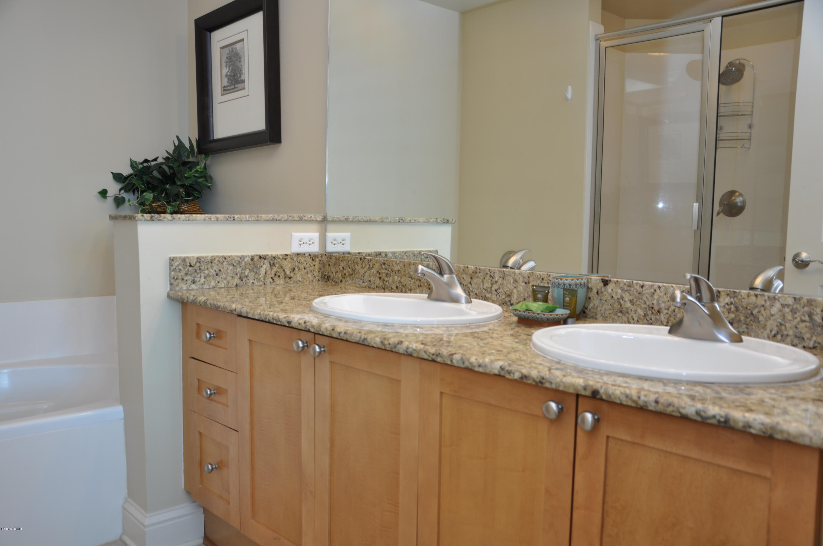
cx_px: 412
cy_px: 273
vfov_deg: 41.6
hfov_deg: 59.6
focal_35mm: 32
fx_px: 719
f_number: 3.8
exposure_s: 1/25
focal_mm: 21
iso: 200
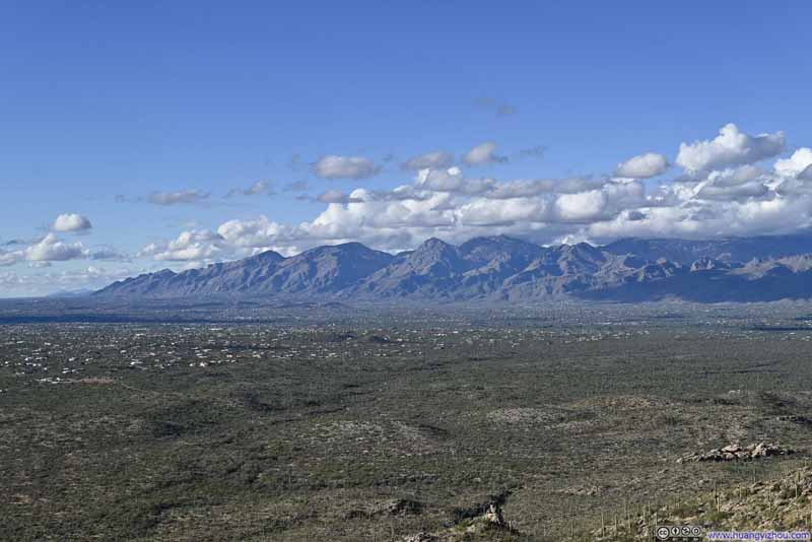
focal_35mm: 48
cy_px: 271
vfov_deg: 28.1
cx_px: 406
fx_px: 1083
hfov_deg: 41.1
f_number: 5.6
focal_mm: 48
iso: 100
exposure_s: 1/1250
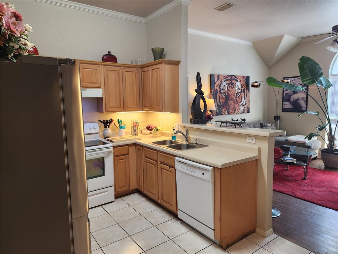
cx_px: 169
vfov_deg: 58.9
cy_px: 127
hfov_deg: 73.9
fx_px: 225
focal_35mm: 23
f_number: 1.8
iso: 250
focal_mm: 5.4
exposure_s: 1/120
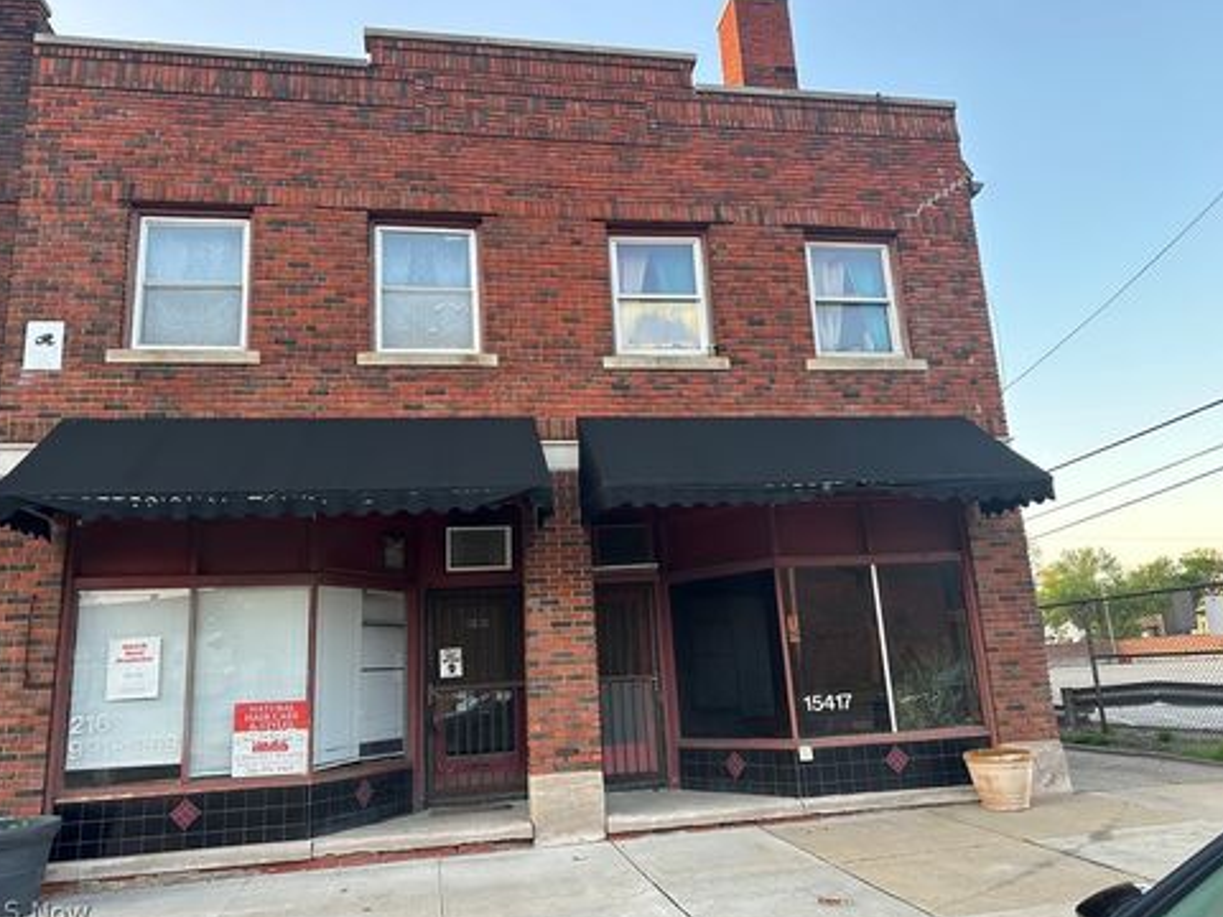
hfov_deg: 69.4
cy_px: 455
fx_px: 883
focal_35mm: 25
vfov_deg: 54.9
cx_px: 596
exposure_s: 1/132
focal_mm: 6.86
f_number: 1.78
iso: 100
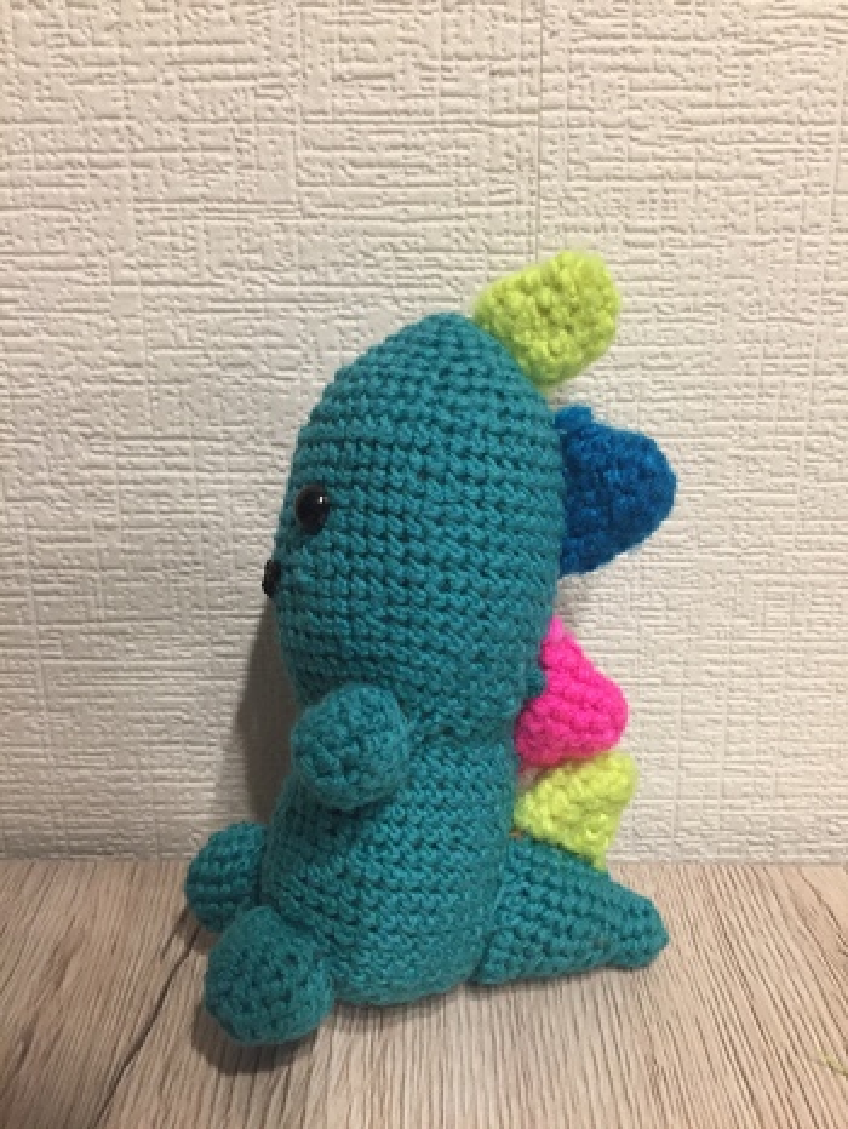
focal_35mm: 29
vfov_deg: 61.6
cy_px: 564
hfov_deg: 48.3
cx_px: 424
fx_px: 946
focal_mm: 4.15
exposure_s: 1/33
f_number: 2.2
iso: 200
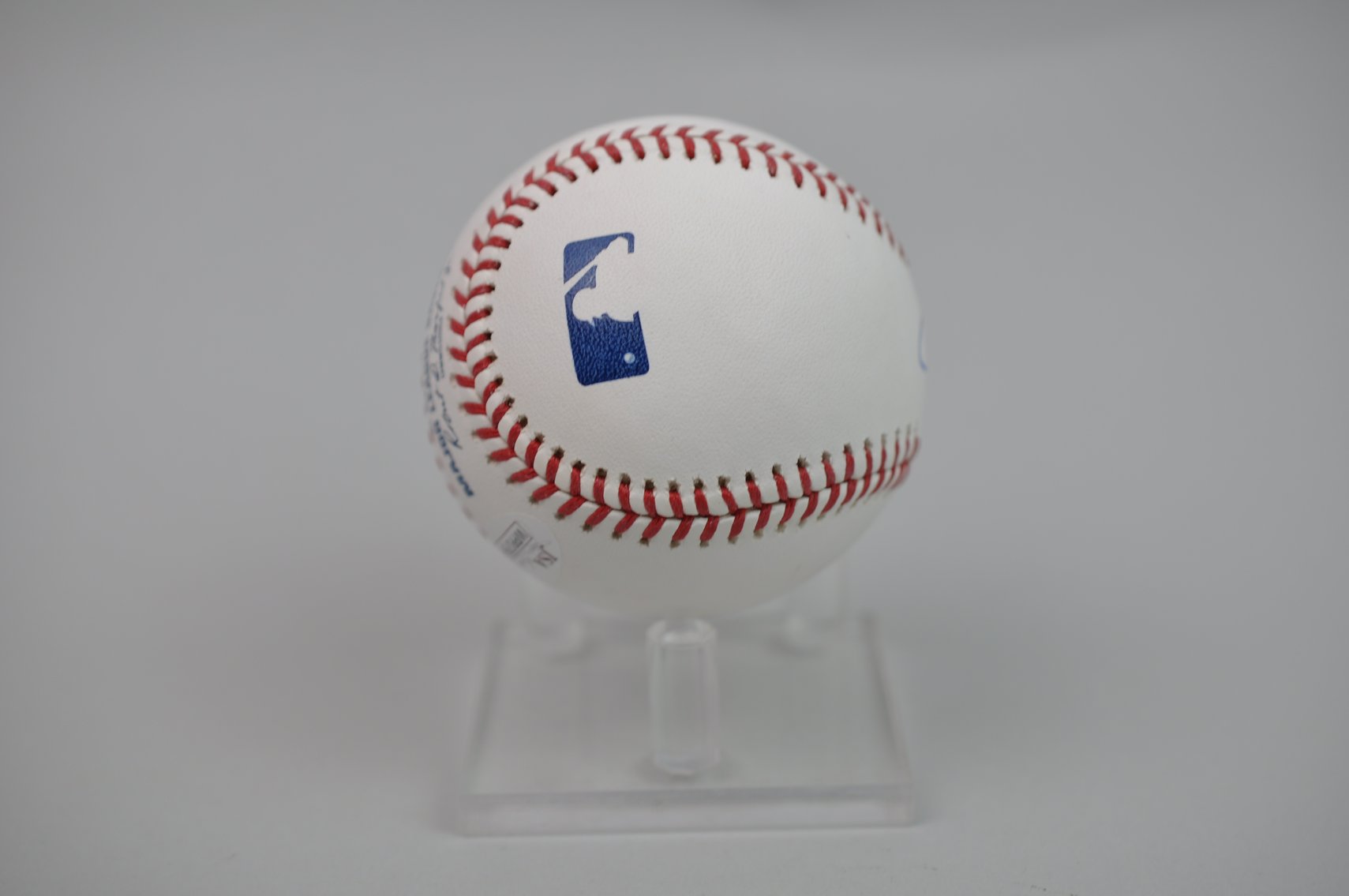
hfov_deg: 33.4
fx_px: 2246
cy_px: 448
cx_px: 674
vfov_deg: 22.6
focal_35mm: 60
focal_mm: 40
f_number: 4.5
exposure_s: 1/80
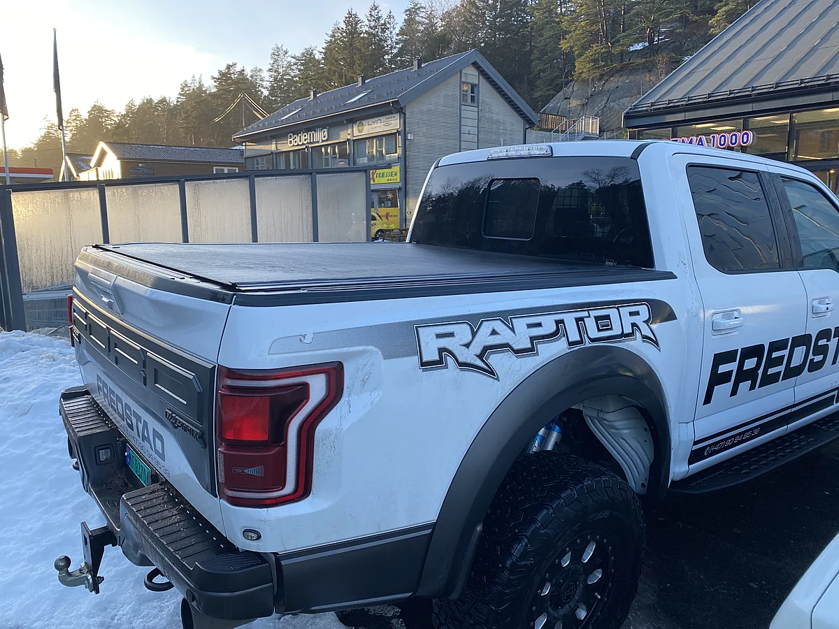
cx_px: 420
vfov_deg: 53.1
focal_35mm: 26
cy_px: 314
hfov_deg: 67.3
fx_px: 630
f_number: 1.8
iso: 32
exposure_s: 1/192
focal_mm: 4.25
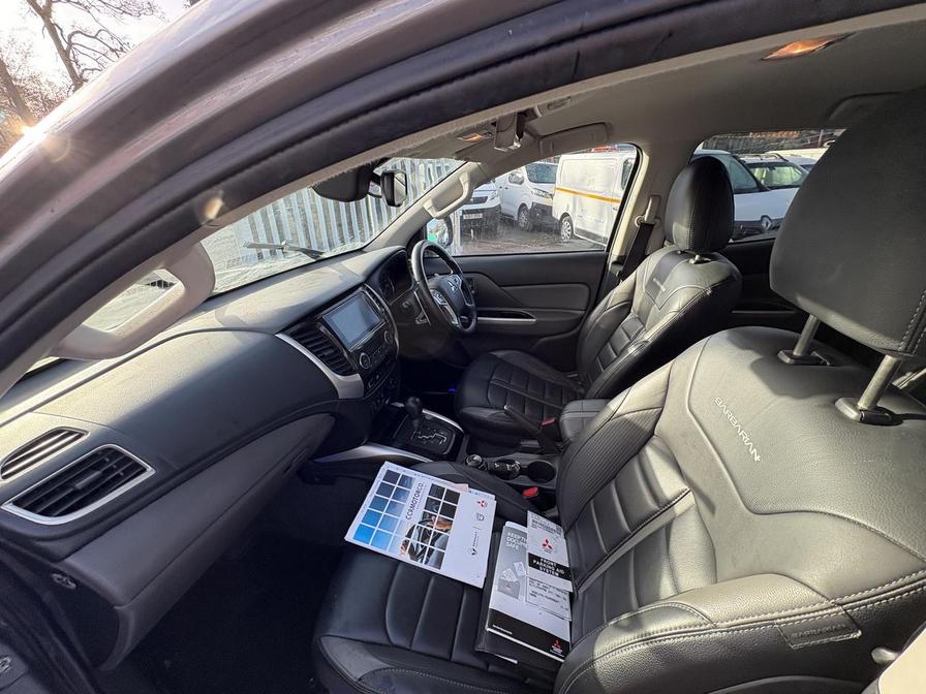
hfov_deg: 102.1
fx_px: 375
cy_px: 347
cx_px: 463
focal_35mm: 14
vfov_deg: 85.7
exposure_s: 1/139
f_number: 2.2
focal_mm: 2.22
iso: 64
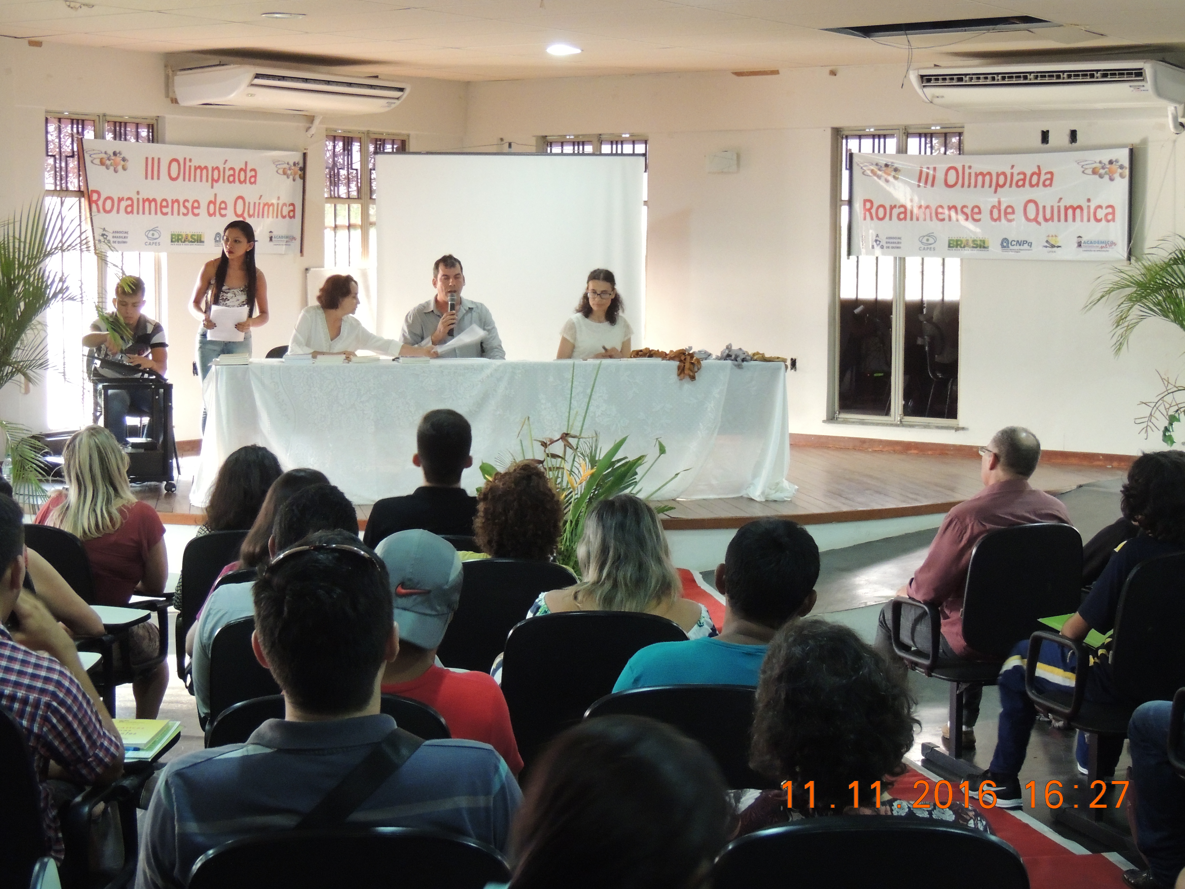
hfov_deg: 32.2
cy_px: 444
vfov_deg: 24.4
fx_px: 2054
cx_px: 592
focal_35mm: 60
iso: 800
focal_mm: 10.7
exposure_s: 1/13
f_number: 3.7
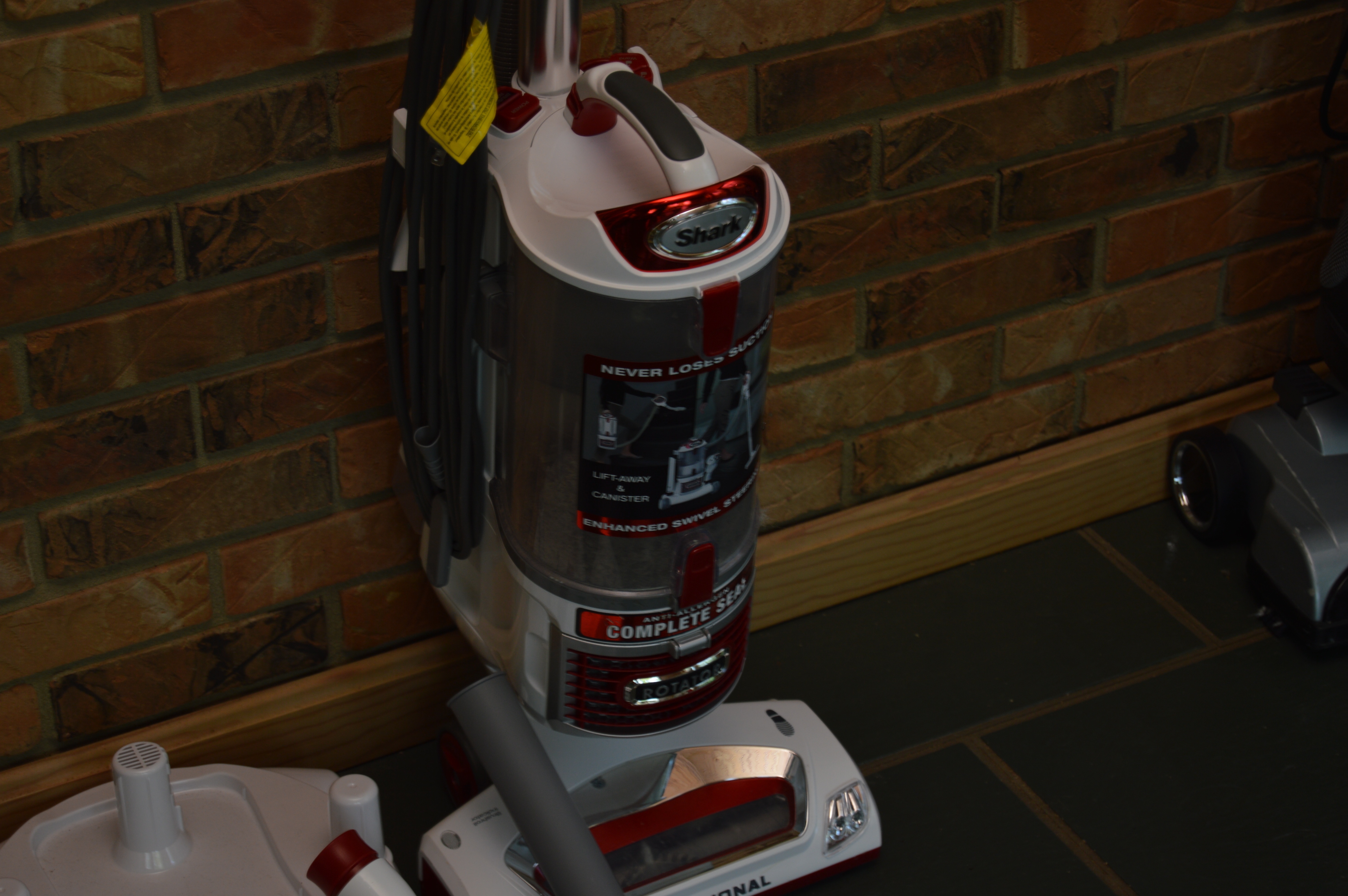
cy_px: 448
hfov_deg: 24.6
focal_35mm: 82
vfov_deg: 16.5
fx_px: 3086
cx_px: 674
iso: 100
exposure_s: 1/40
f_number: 5.6
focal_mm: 55
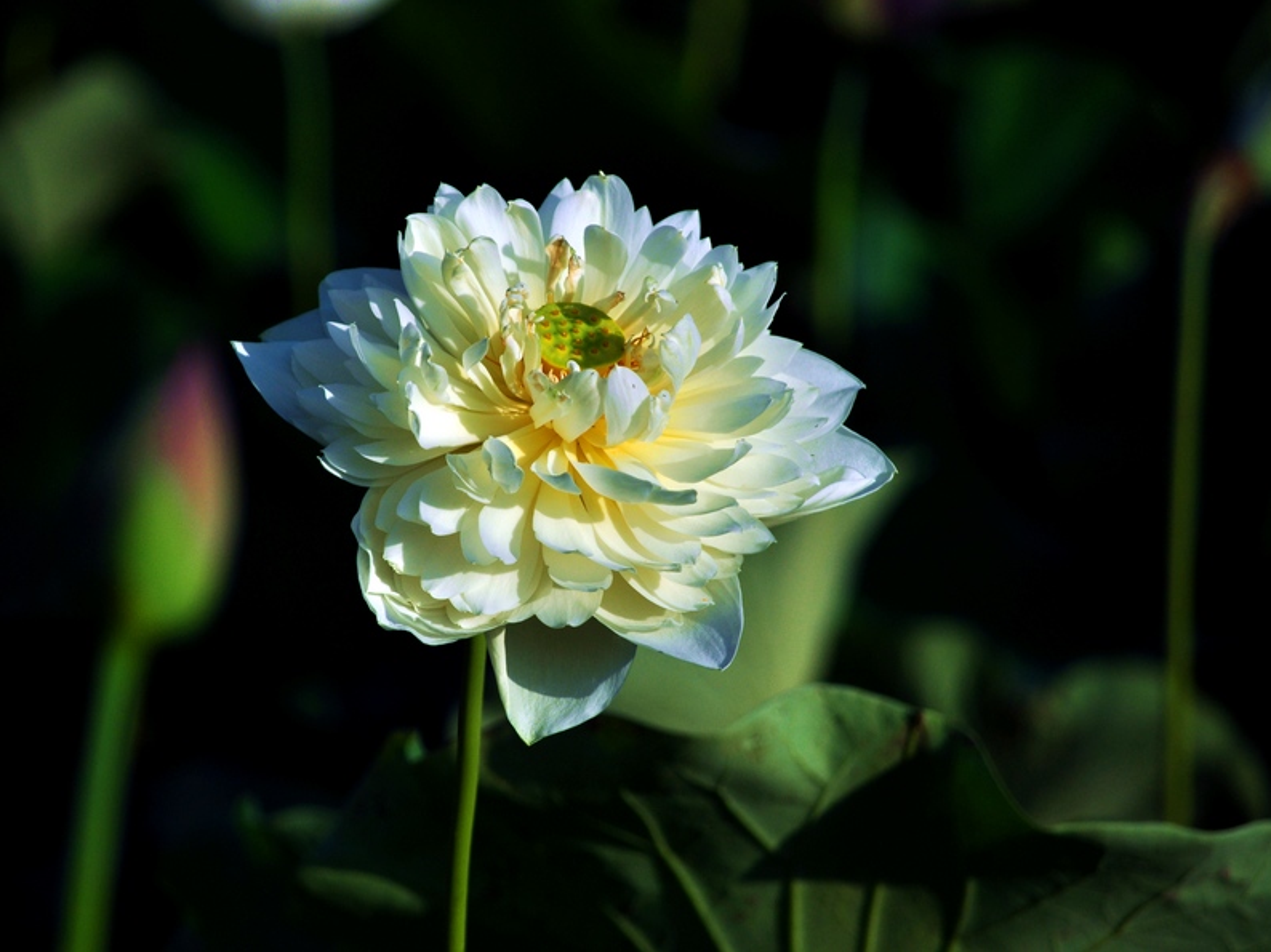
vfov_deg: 3.0
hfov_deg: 4.0
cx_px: 576
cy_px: 475
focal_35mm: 490
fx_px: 17986
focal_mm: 300
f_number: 5.6
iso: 200
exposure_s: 1/2500
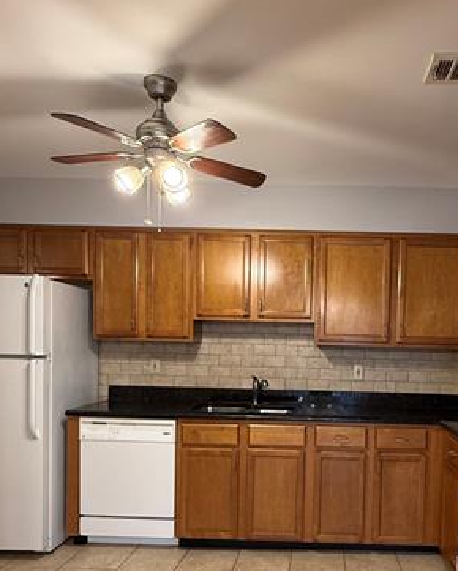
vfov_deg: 59.3
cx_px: 321
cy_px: 372
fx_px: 491
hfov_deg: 48.8
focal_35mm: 29
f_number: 2.2
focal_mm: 2.22
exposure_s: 1/60
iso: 250
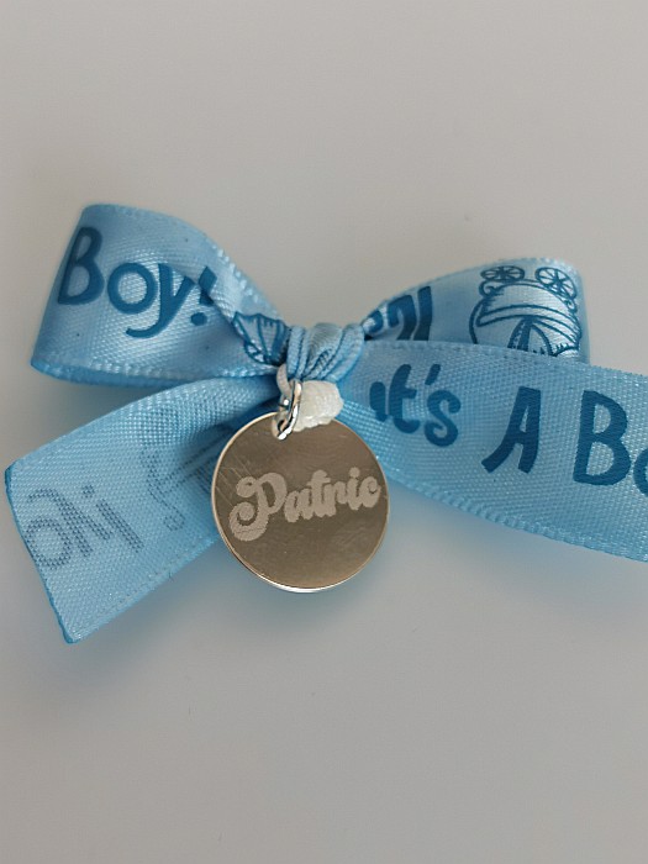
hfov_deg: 24.0
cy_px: 432
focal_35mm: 61
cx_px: 324
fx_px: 1523
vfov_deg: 31.7
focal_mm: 5.56
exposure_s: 1/116
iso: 50
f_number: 1.6
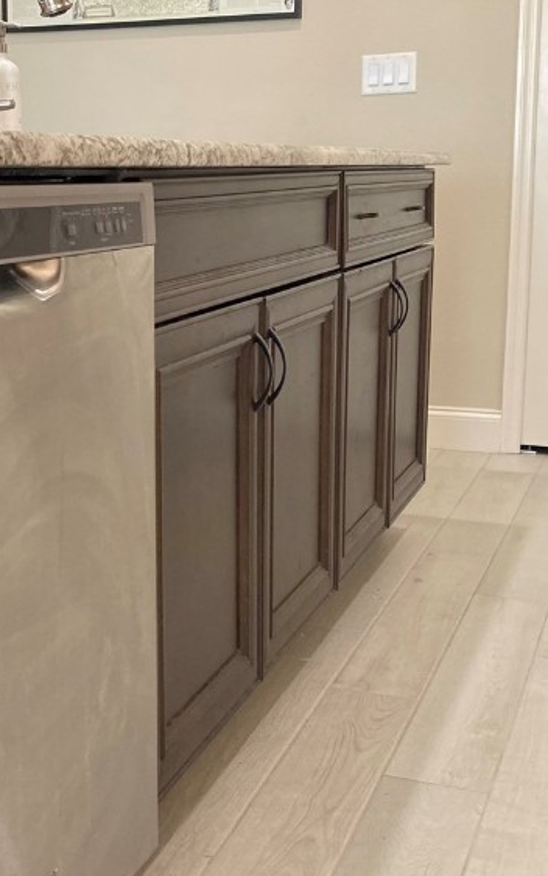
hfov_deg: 23.6
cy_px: 419
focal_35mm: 54
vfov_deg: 37.5
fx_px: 1290
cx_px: 106
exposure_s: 1/60
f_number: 1.8
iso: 50
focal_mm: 3.99
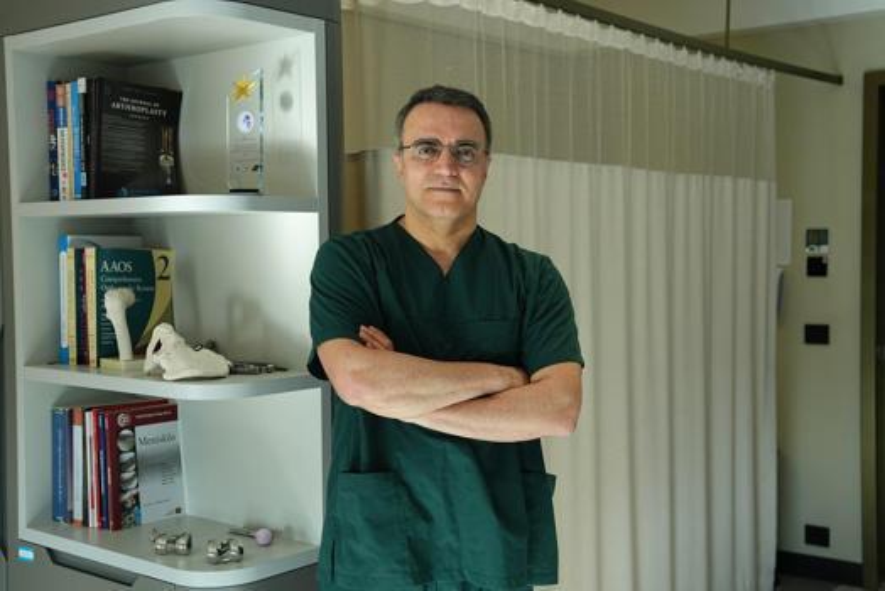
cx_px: 442
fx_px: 1107
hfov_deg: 43.6
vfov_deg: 29.9
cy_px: 296
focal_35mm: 45
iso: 320
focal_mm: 45
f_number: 4
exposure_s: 1/80
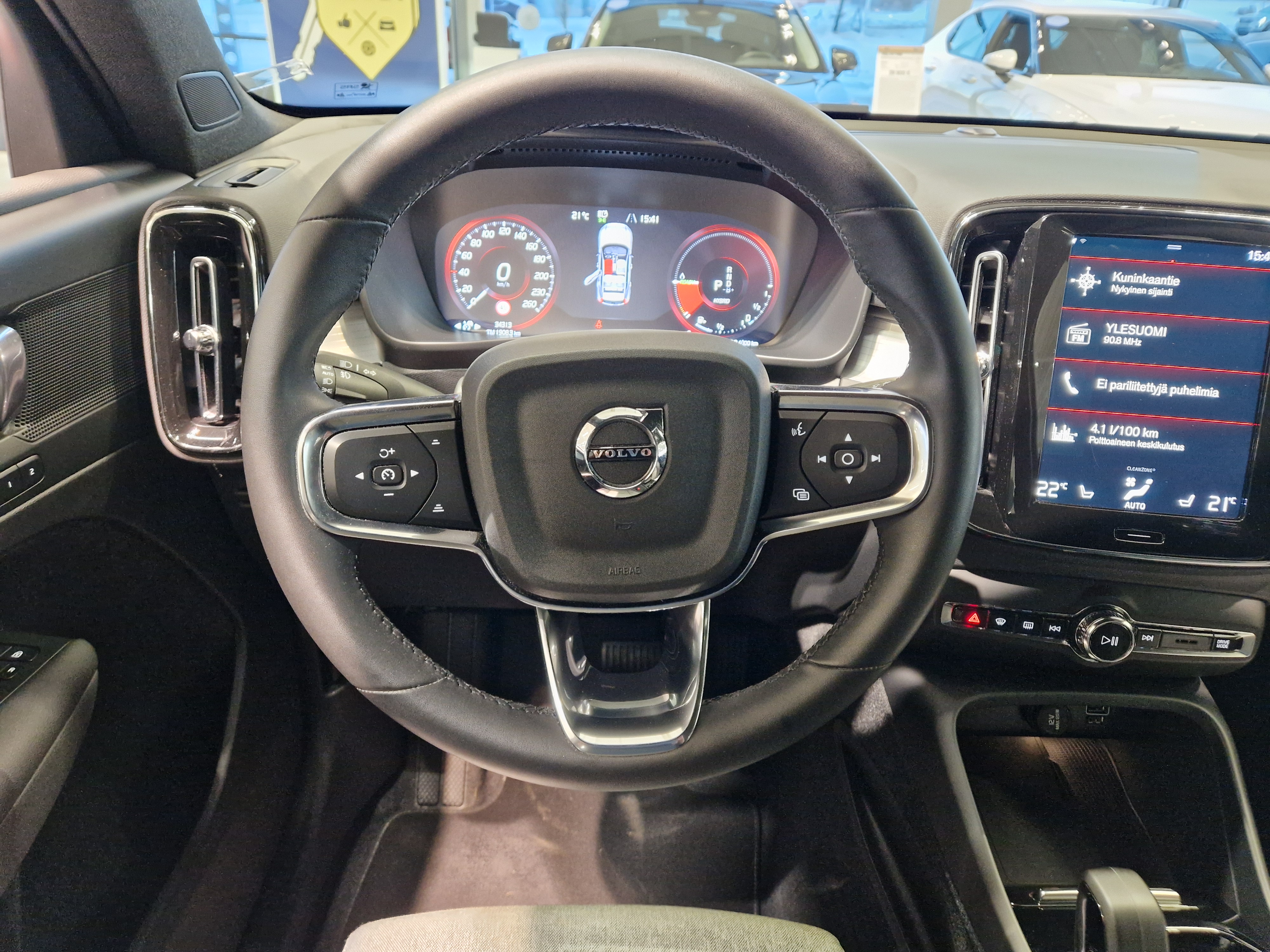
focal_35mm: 23
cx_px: 635
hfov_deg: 73.9
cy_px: 476
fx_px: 844
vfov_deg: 58.9
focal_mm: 5.4
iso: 1000
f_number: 1.8
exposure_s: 1/100
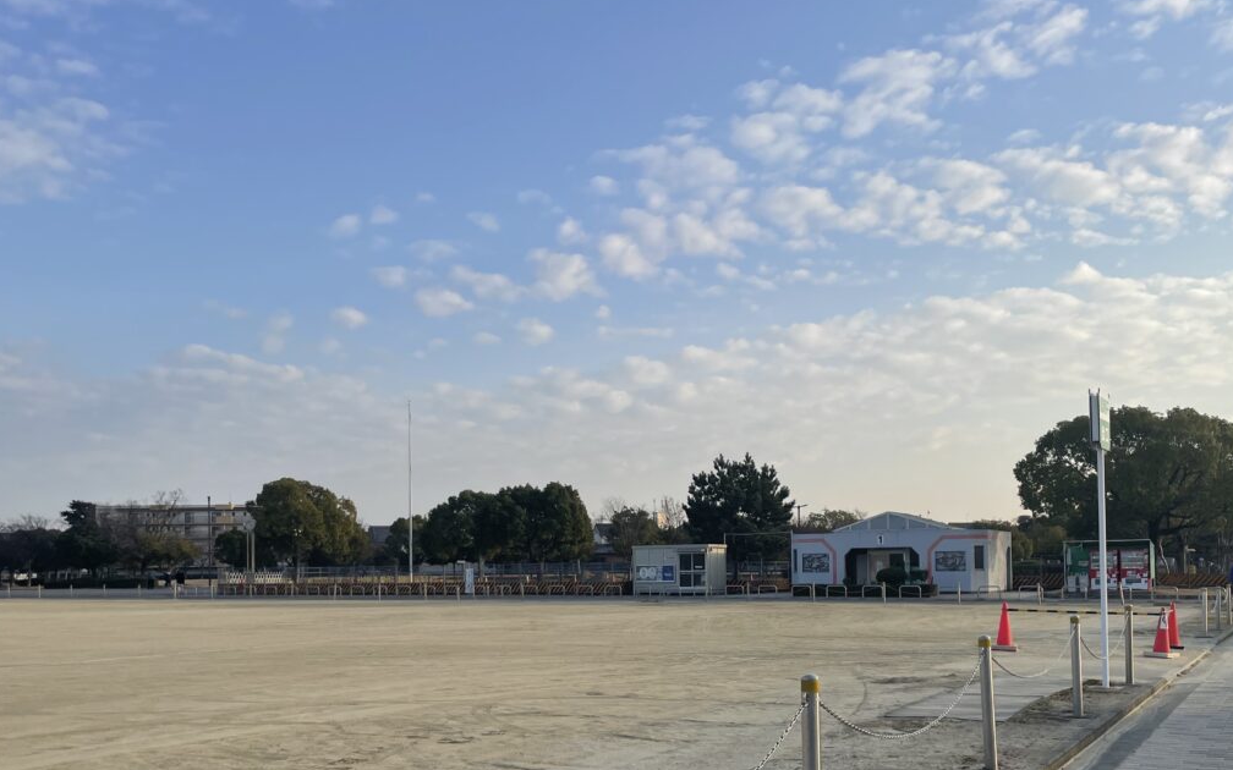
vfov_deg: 35.8
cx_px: 658
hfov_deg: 55.3
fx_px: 1176
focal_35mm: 35
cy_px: 539
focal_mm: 4.2
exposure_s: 1/2681
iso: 32
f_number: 1.6
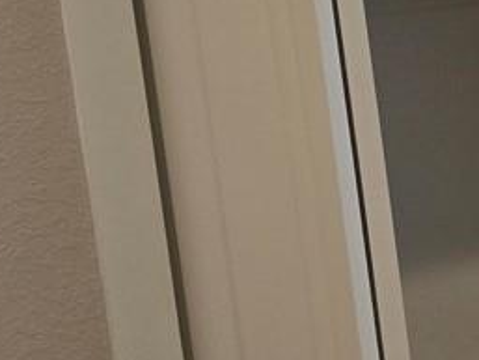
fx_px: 1980
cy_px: 93
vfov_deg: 10.4
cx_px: 956
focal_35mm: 143
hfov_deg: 12.2
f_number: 1.7
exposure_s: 1/180
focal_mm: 6.3
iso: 100
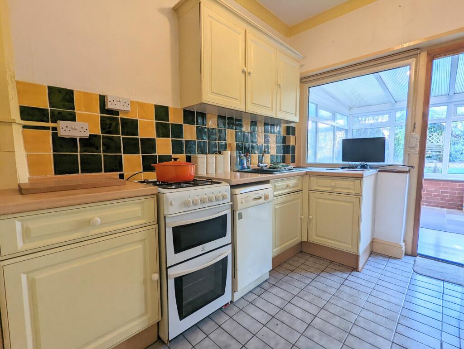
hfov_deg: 94.4
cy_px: 174
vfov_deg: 78.2
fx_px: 215
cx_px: 232
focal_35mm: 16
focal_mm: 2.35
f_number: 2.2
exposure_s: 1/58.7
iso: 47
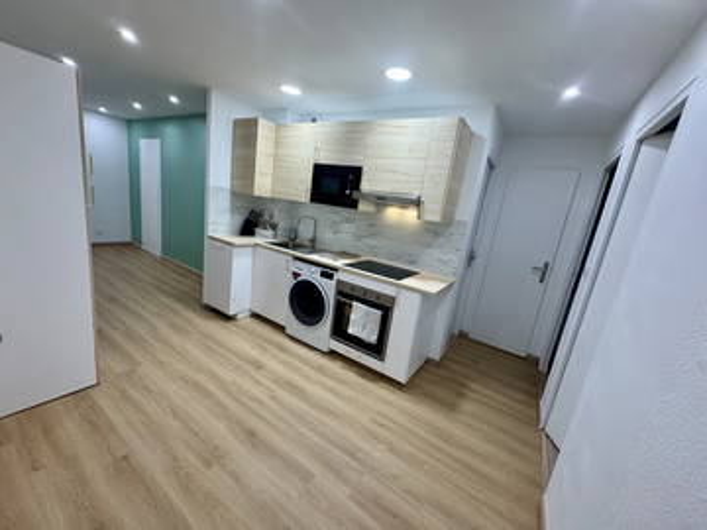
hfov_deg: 102.1
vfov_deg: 85.7
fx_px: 286
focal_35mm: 14
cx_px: 354
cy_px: 265
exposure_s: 1/100
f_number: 2.2
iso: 100
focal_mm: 2.22
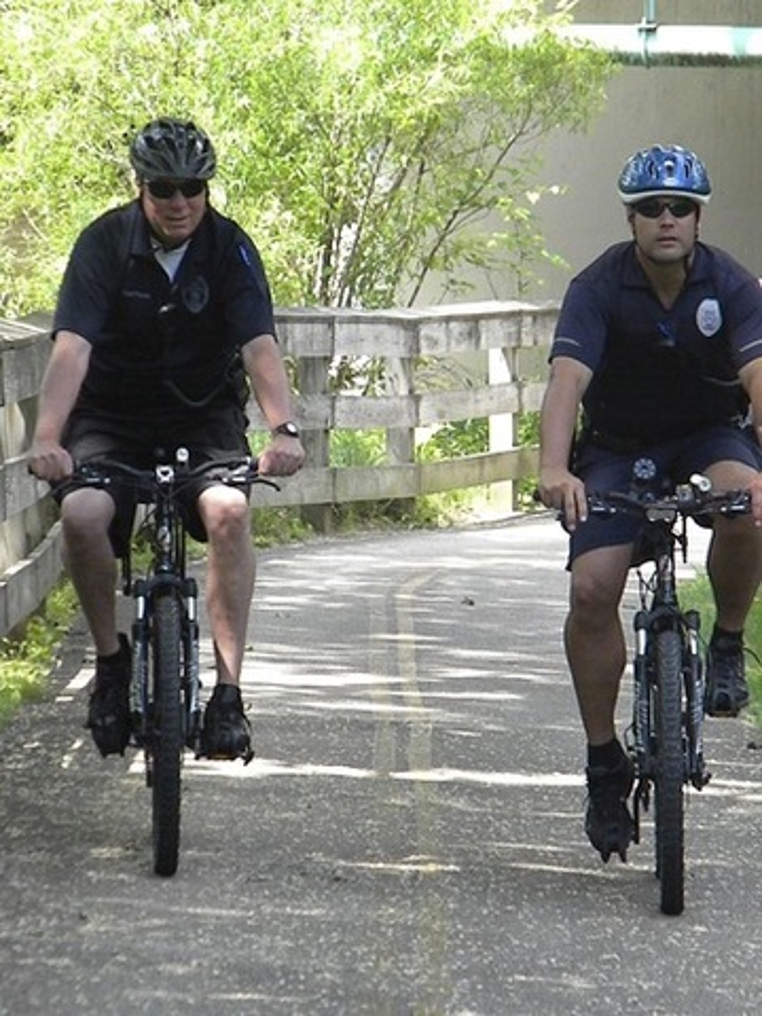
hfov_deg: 6.6
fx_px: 6633
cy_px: 508
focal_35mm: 226
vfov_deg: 8.8
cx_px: 381
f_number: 5.4
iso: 720
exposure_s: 1/615
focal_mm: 41
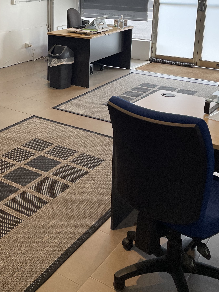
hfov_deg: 30.3
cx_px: 50
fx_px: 396
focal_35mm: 47
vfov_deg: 39.1
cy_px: 66
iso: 100
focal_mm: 4.2
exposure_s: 1/100
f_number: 1.6
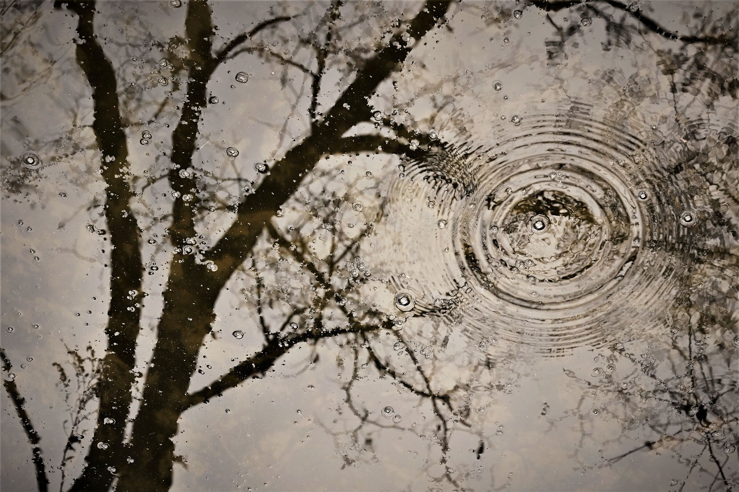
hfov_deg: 28.9
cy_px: 246
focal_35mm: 70
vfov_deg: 19.4
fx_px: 1436
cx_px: 370
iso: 1250
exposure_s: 1/100
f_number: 9
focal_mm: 70
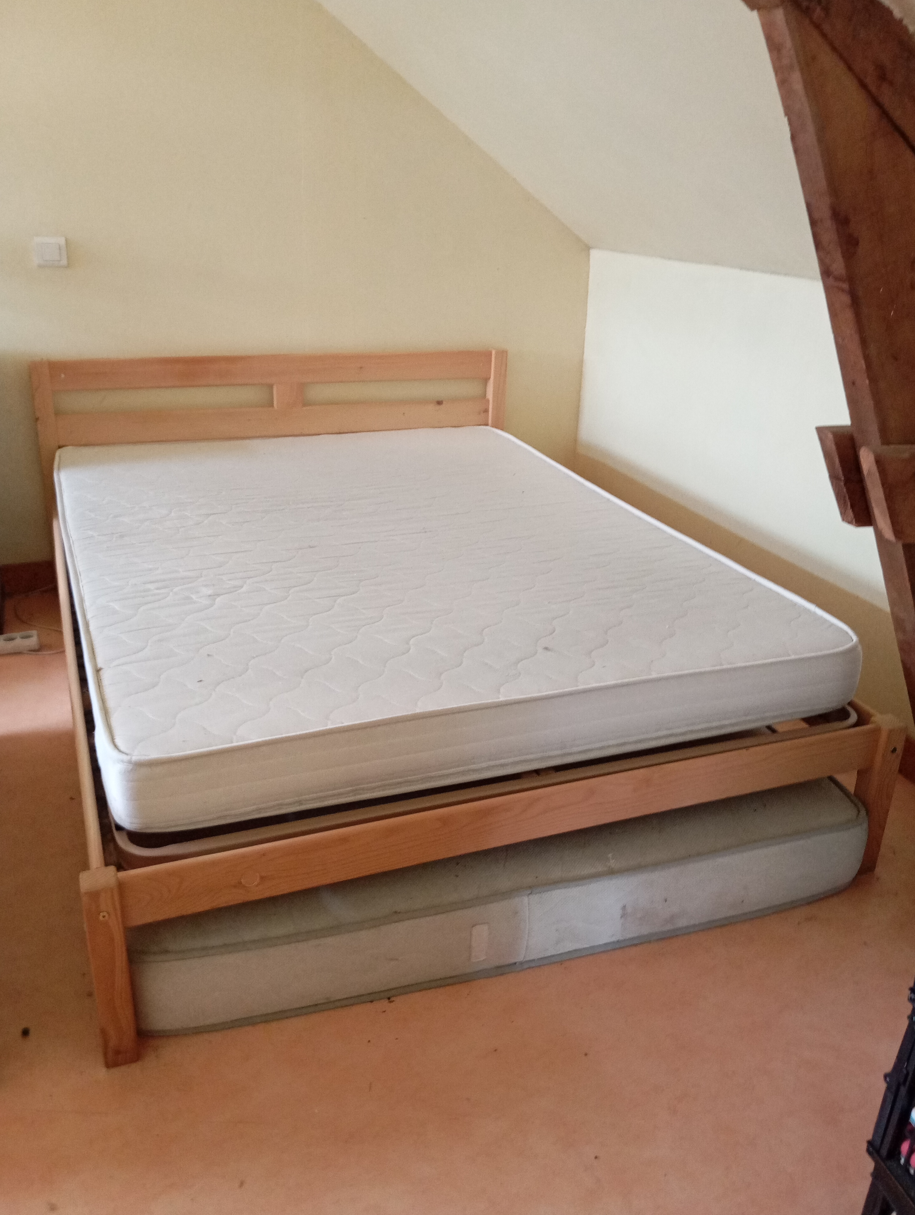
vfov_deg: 59.9
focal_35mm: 30
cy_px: 608
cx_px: 458
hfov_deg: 46.9
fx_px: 1055
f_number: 1.8
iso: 1816
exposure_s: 1/25
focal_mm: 4.22
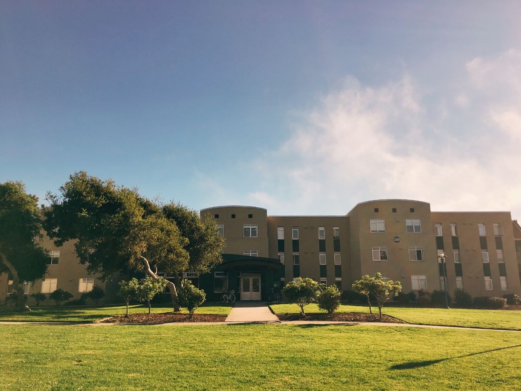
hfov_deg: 61.7
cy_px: 196
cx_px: 260
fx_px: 436
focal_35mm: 29
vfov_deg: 48.2
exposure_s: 1/2137
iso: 25
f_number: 2.2
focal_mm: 4.15
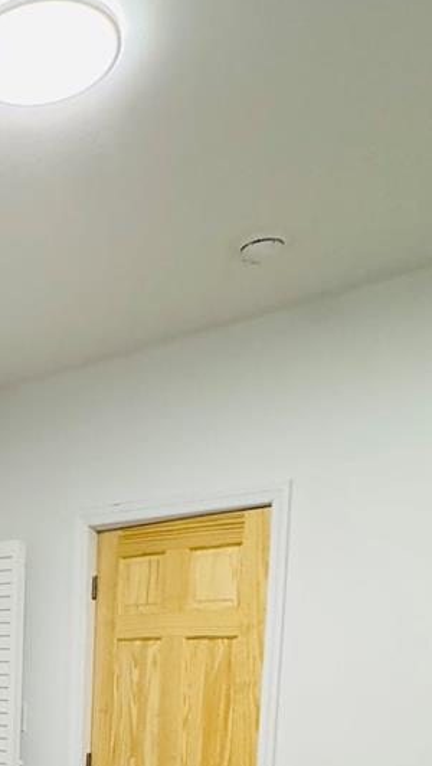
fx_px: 894
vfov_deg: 40.3
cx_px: -140
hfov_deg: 23.7
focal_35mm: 44
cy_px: 776
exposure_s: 1/120
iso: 320
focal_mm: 2.22
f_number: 2.2
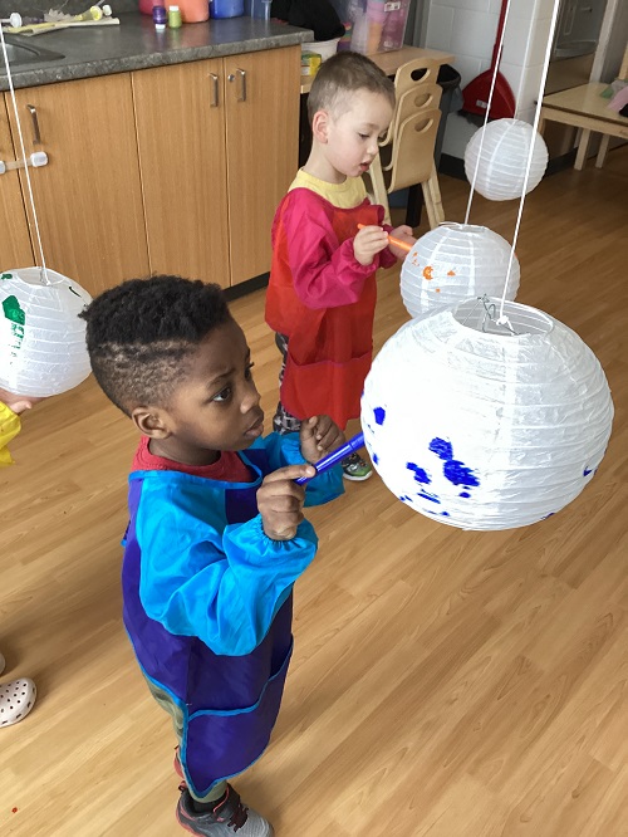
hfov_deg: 45.5
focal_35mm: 31
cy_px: 418
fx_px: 749
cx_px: 314
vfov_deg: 58.3
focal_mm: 3.3
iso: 160
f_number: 2.4
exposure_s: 1/50
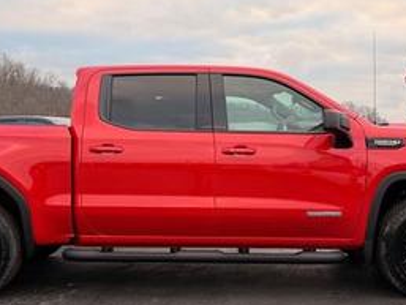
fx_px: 552
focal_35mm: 47
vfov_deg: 30.8
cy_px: 183
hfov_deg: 40.4
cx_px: 182
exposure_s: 1/121
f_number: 1.78
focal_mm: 6.76
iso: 50
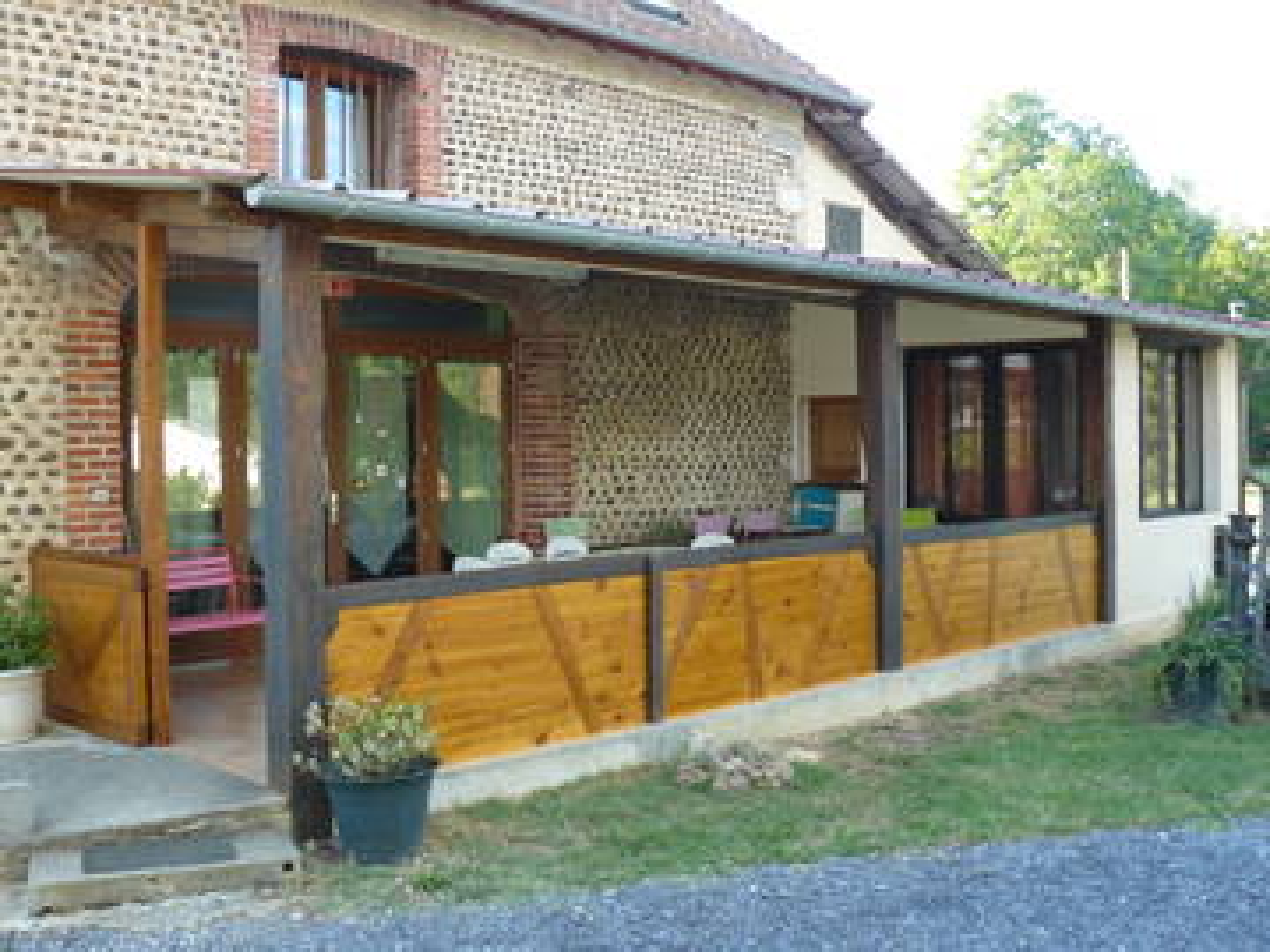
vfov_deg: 39.7
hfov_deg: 51.4
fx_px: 1321
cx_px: 635
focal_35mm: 36
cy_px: 476
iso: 100
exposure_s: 1/100
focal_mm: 6
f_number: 2.8
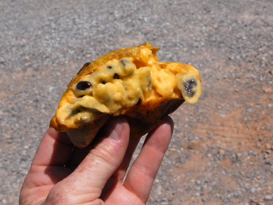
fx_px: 489
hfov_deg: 31.2
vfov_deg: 23.6
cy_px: 78
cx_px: 142
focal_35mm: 62
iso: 400
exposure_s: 1/800
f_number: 14
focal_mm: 28
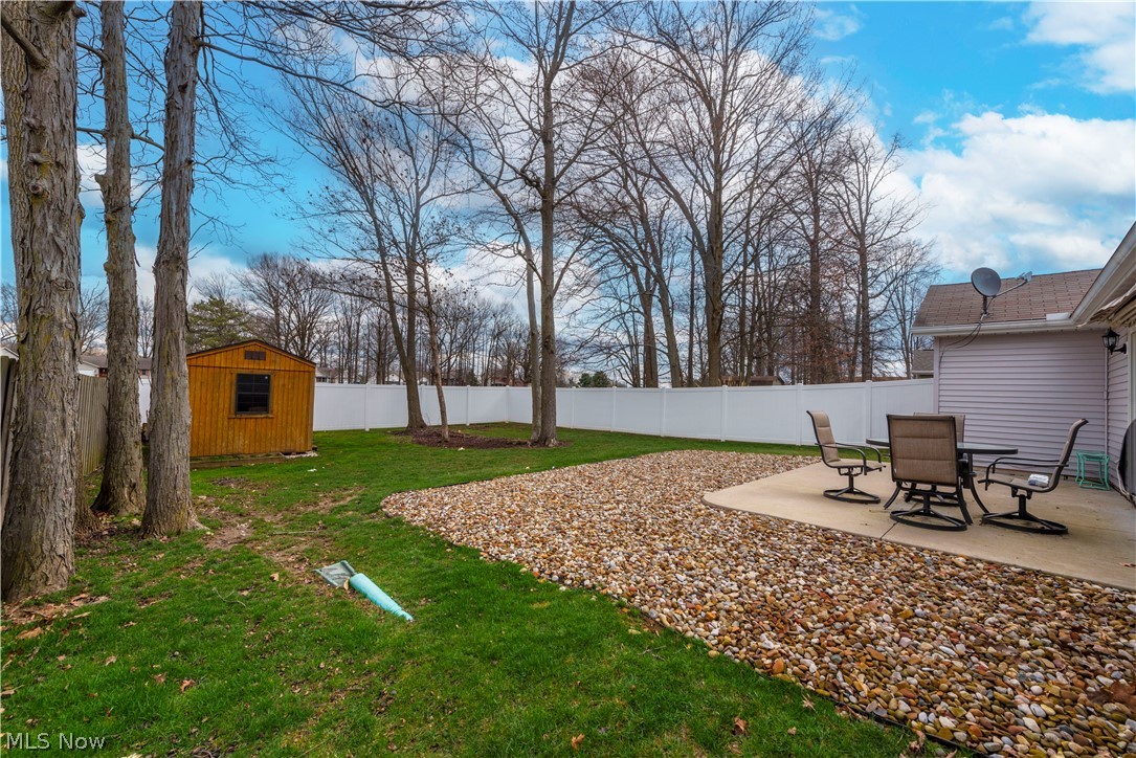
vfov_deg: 81.2
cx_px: 568
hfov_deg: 104.2
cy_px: 379
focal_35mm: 14
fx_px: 442
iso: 200
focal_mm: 14
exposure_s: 1/400
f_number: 9
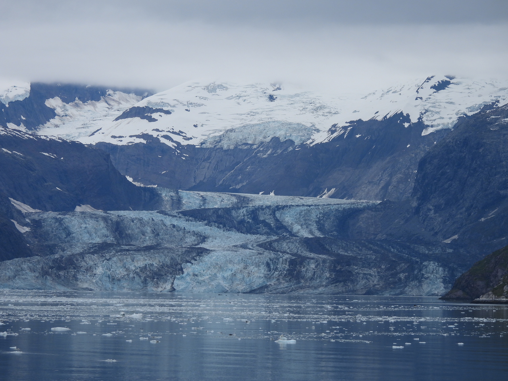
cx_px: 254
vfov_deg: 8.0
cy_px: 190
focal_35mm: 185
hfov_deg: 10.7
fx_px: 2715
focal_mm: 33
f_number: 4.5
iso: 100
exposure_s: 1/640
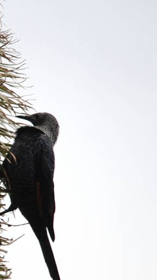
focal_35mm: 2463
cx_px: -88
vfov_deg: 0.9
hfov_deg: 0.5
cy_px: 156
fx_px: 18250
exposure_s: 1/800
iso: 200
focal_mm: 500
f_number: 6.3
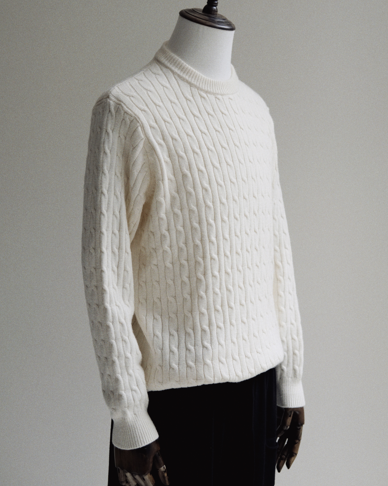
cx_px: 194
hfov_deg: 25.4
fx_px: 861
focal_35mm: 60
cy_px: 234
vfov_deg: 31.4
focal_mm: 35
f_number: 2.5
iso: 320
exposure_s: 1/100
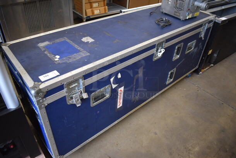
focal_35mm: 27
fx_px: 177
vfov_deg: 48.0
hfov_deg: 67.3
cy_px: 79
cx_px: 118
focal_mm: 18
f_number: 3.5
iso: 800
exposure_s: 1/160
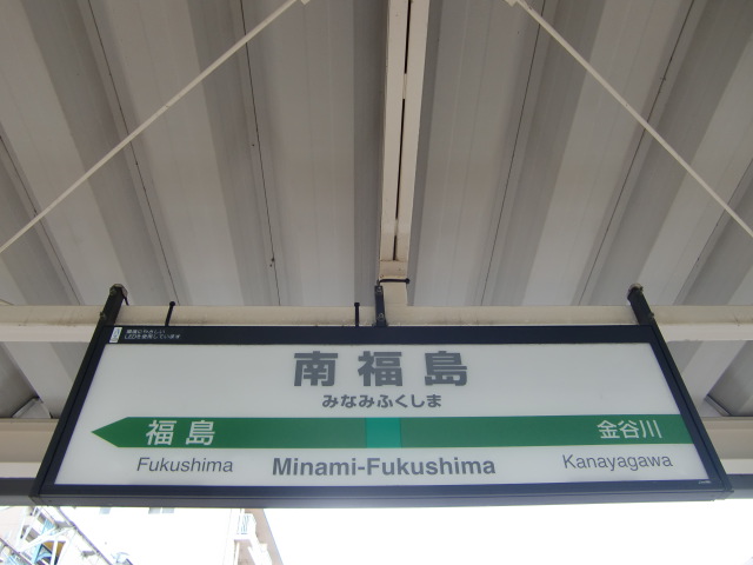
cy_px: 282
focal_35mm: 28
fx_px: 609
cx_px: 376
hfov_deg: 63.4
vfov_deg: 49.7
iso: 64
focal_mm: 4.9
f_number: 2.6
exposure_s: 1/100
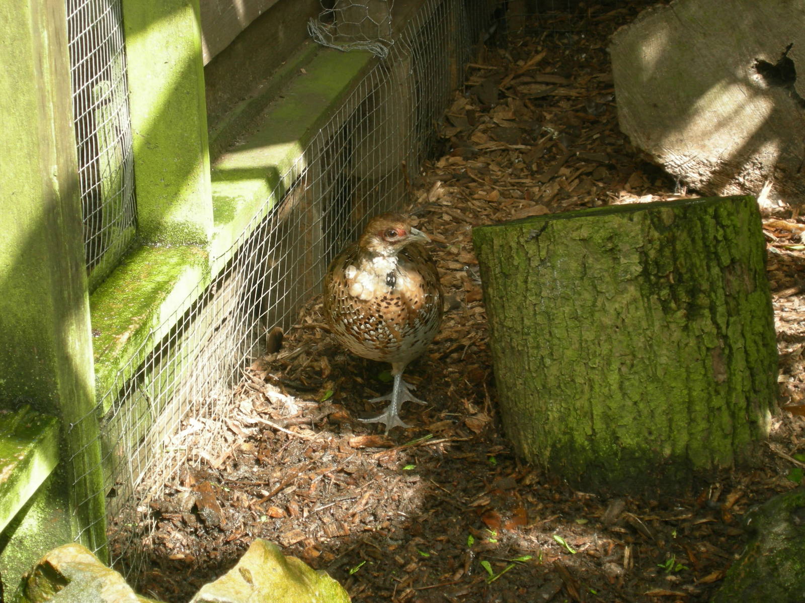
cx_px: 402
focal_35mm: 126
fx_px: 2930
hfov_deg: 15.6
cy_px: 302
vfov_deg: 11.8
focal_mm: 26.3
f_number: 5.2
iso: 64
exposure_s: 1/67.2
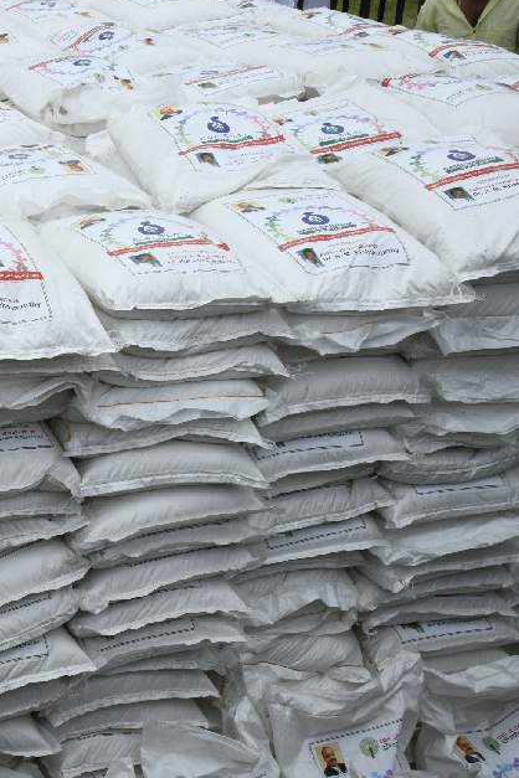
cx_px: -60
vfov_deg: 32.4
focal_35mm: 62
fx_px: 1341
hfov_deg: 20.8
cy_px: 388
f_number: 22
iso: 400
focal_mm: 38
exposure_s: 1/125
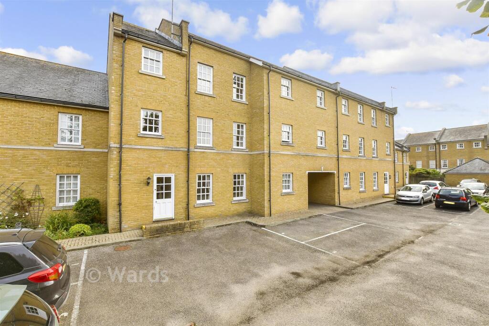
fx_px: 204
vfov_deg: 77.3
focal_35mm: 15
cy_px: 163
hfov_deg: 100.4
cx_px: 244
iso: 160
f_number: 8
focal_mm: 10
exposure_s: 1/200
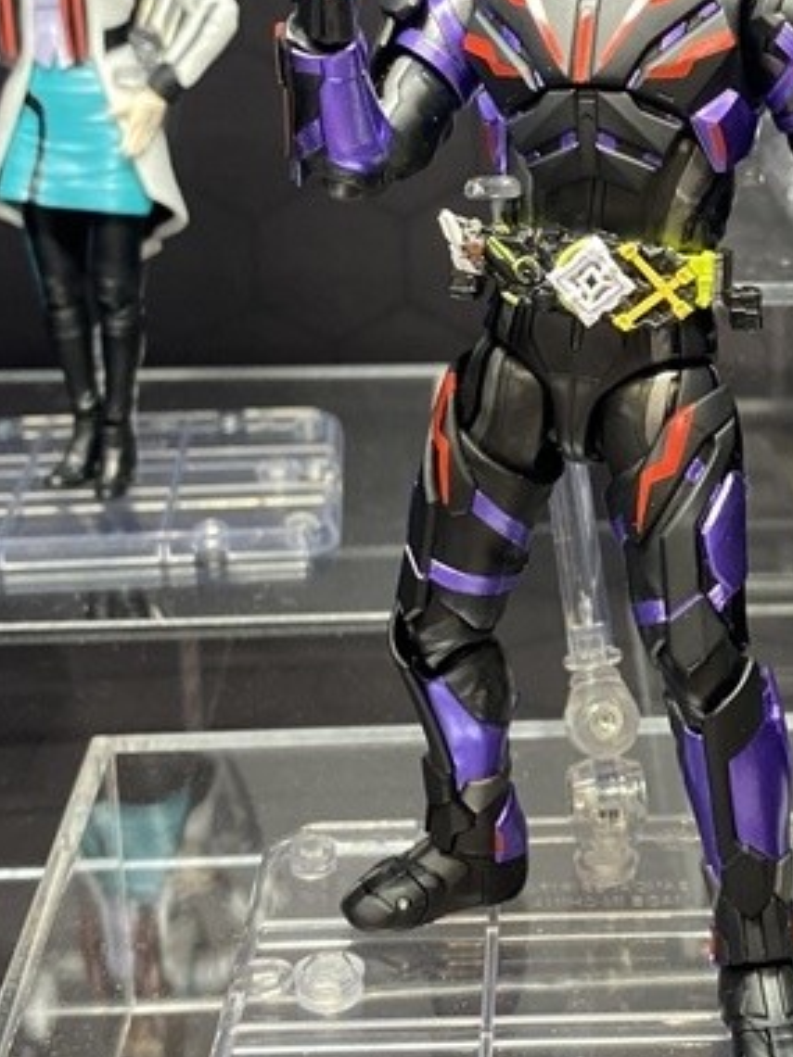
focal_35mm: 41
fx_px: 1252
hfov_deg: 34.3
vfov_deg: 45.4
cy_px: 395
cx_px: 609
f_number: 1.8
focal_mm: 4.25
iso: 160
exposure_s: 1/50
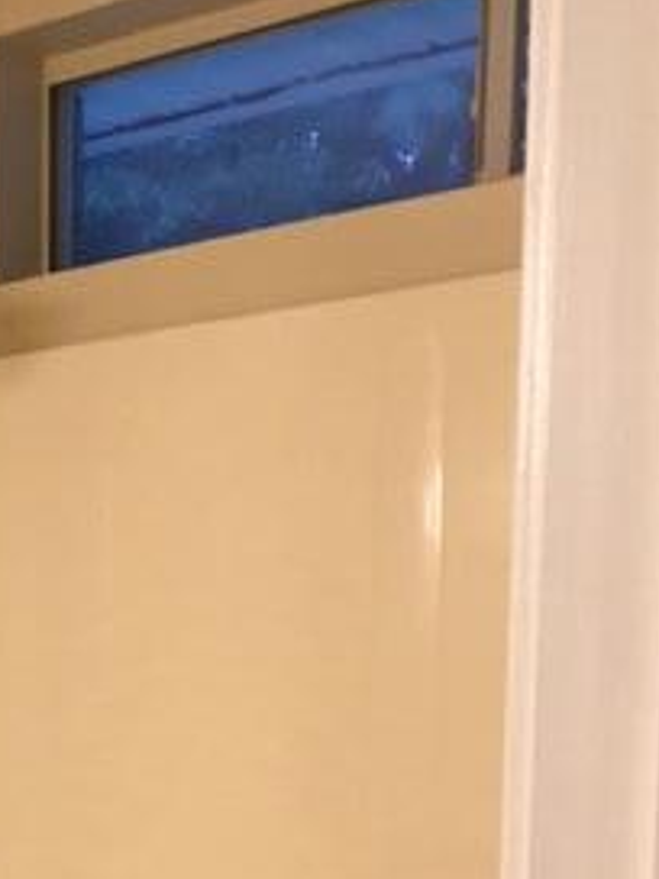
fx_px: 1853
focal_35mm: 73
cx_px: -42
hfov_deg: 19.4
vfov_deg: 25.2
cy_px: 915
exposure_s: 1/20
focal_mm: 3.3
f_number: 2.4
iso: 200
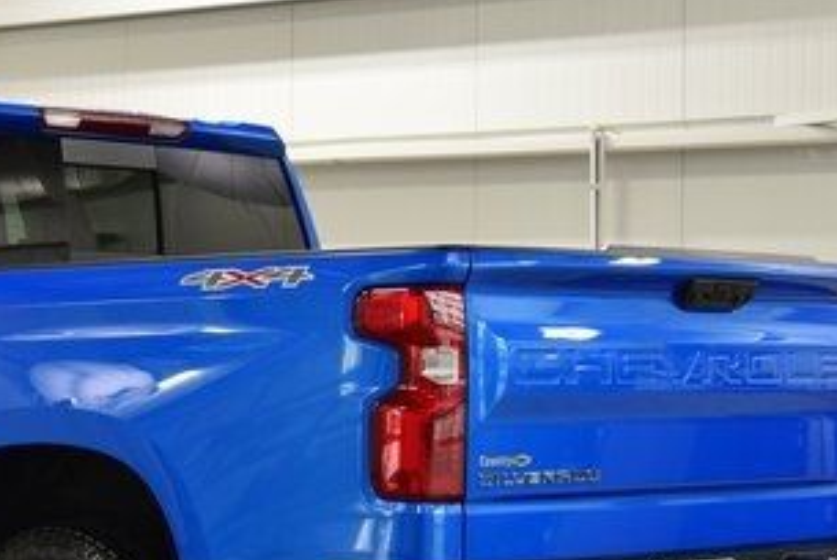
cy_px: 388
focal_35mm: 107
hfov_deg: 18.8
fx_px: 2490
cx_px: 96
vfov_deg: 12.8
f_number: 6.3
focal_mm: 34
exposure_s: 1/60
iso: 1600
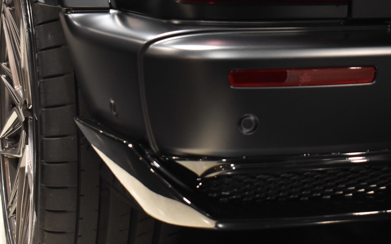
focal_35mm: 82
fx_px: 874
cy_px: 76
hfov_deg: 25.2
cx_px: 169
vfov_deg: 15.9
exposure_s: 1/50
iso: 2000
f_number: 4.5
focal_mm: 30
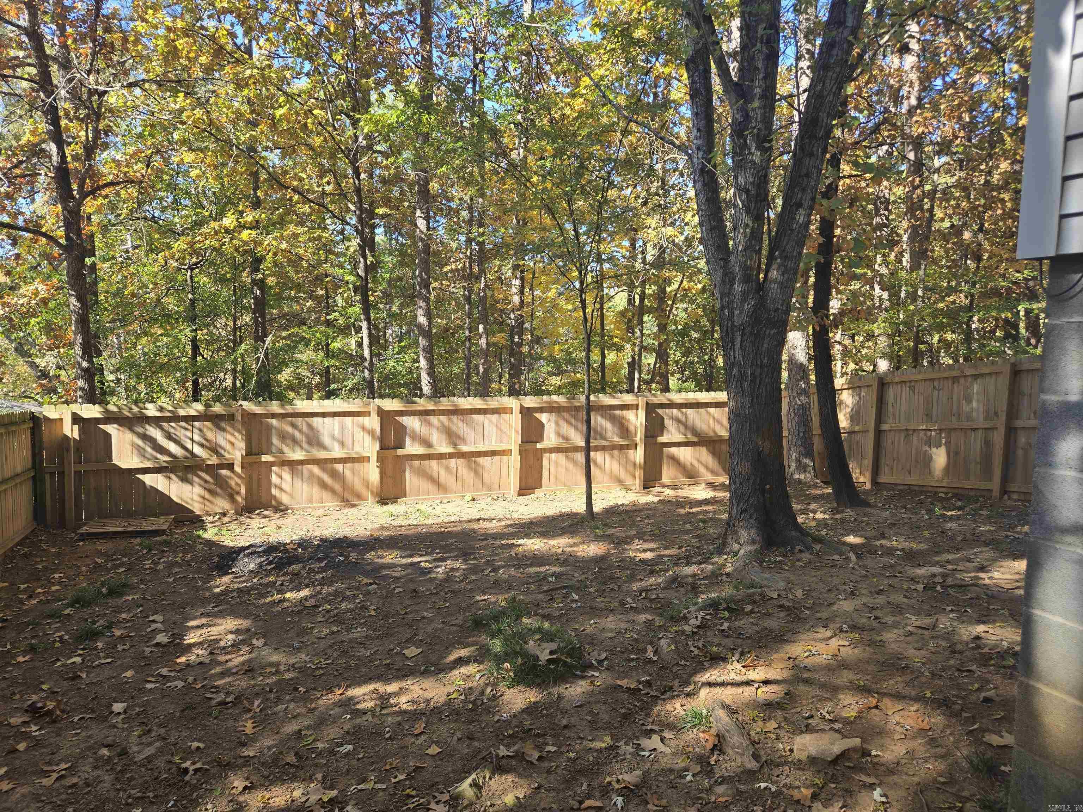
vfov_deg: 58.9
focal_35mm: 23
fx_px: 720
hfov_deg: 73.9
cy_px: 406
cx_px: 542
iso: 25
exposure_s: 1/215
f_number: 1.8
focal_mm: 5.4
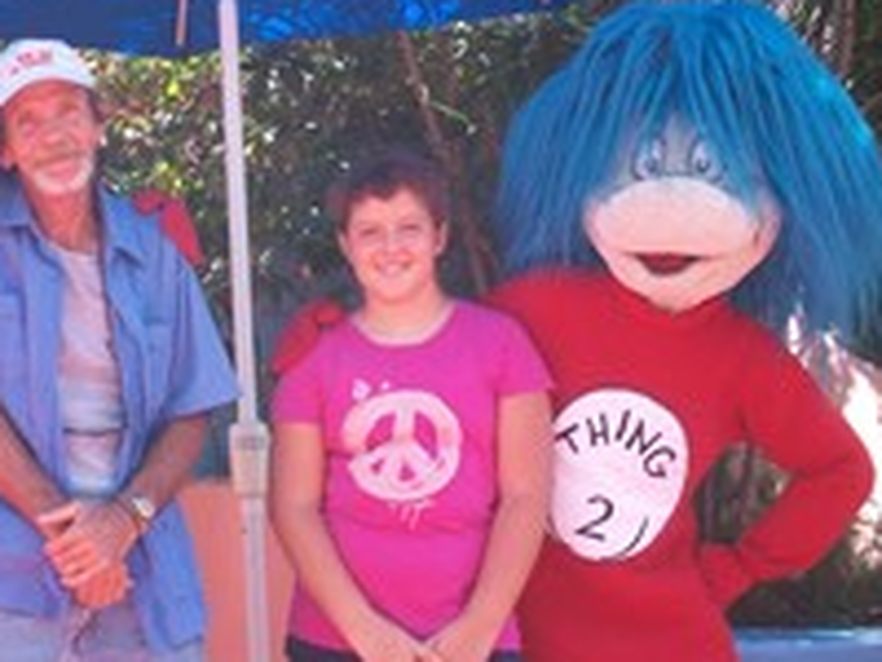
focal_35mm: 70
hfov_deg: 27.4
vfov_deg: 21.0
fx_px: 1784
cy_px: 366
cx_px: 212
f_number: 4.5
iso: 80
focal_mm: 6.3
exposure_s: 1/80
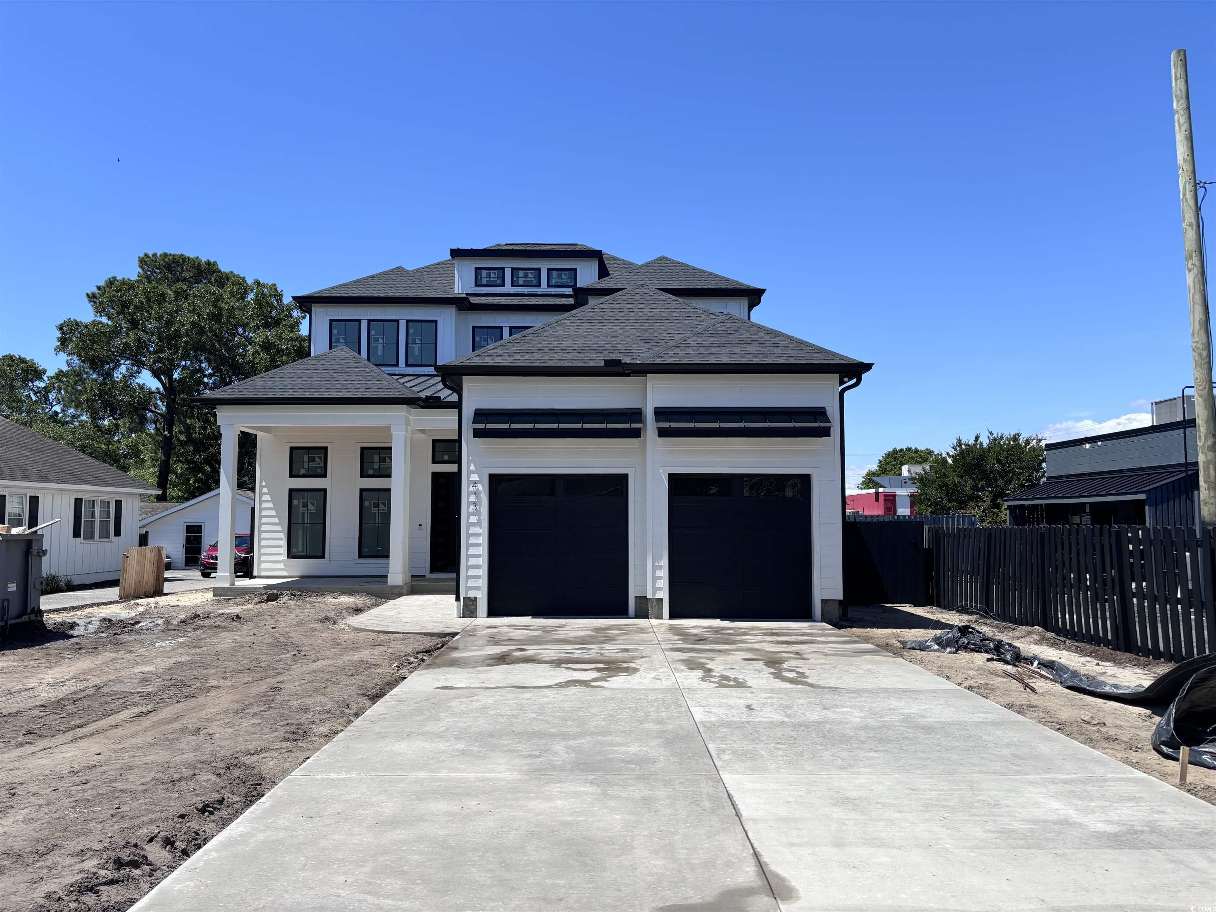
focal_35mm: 26
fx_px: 913
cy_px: 456
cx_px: 608
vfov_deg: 53.1
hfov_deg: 67.3
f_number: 1.6
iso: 50
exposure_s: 1/3788
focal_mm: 5.96
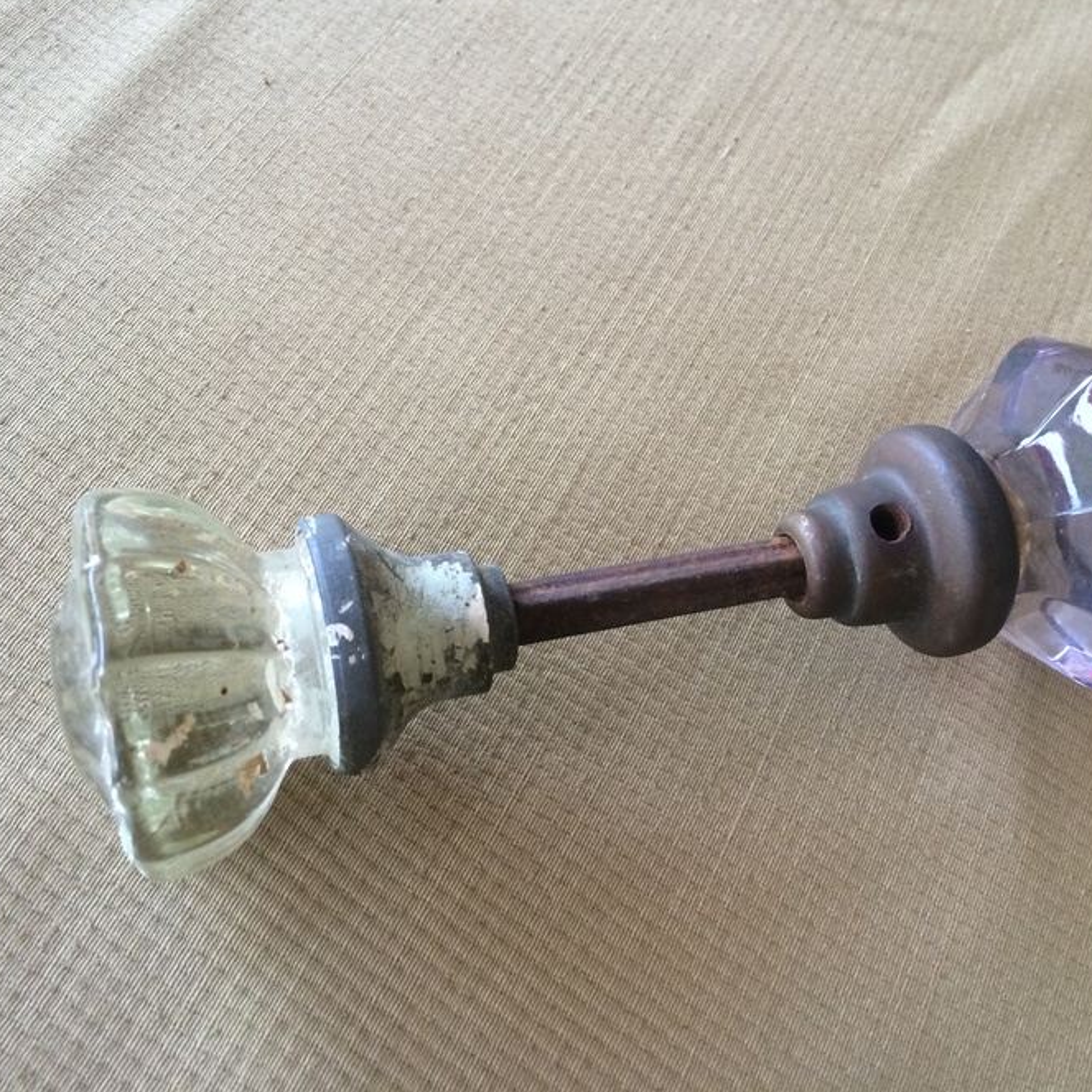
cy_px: 543
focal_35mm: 36
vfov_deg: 46.0
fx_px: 1285
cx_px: 565
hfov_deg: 46.0
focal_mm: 4.12
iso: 64
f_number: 2.2
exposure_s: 1/30
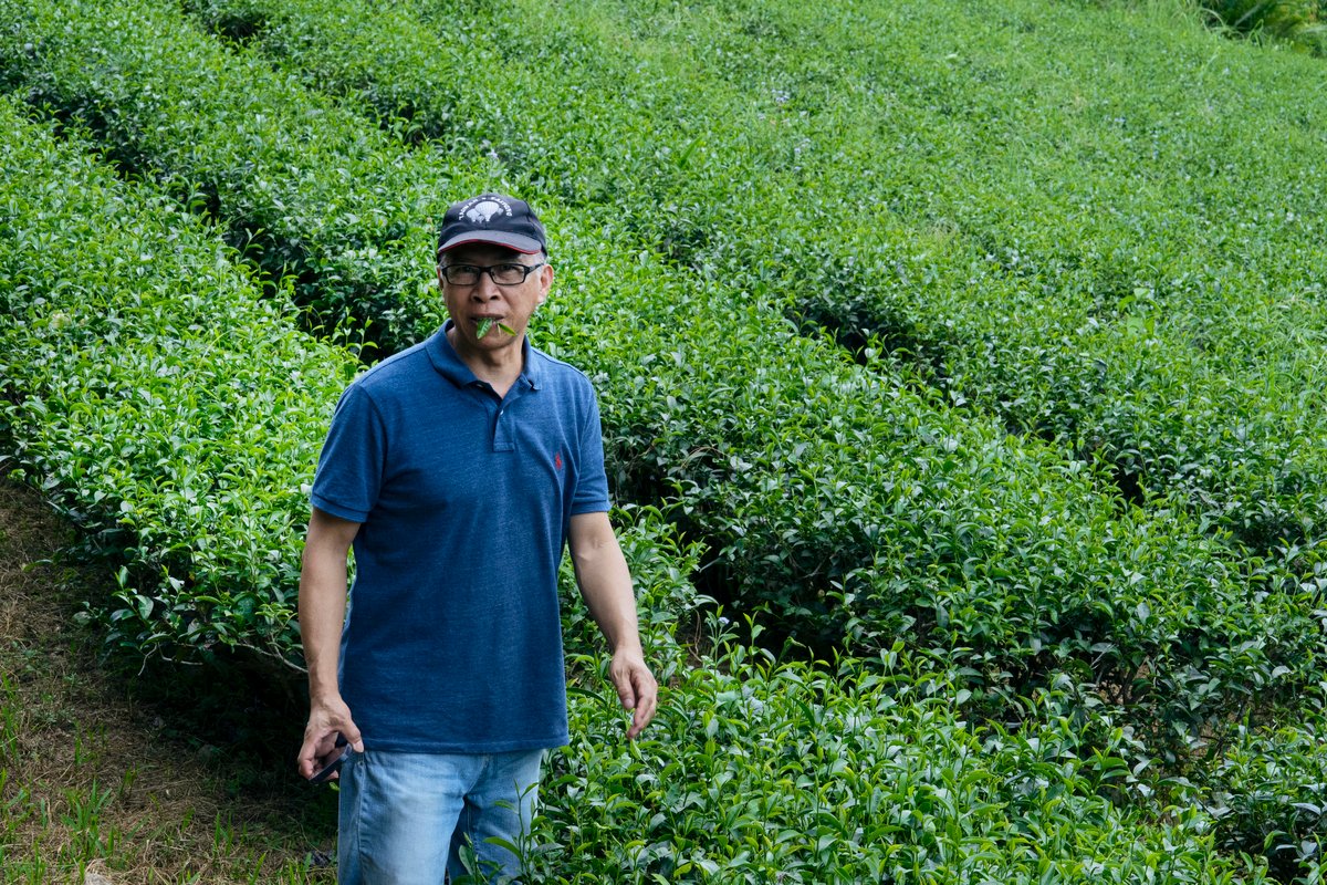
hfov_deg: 19.5
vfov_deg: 13.0
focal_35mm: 105
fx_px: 3870
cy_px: 442
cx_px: 664
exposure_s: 1/250
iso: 800
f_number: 11
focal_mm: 70
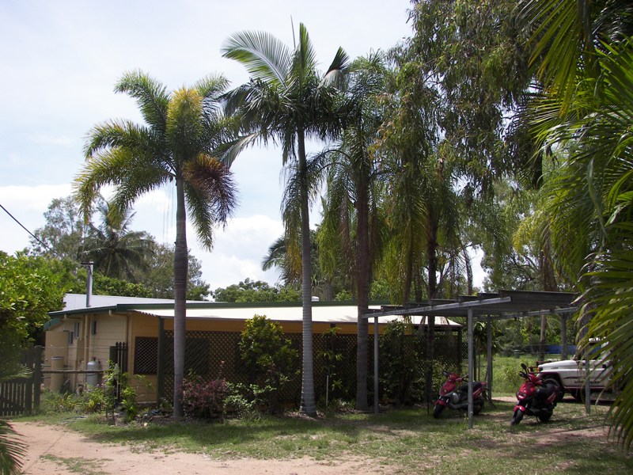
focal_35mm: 36
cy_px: 238
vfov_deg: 39.7
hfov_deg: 51.4
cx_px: 316
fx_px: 658
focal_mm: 6
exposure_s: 1/640
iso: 64
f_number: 4
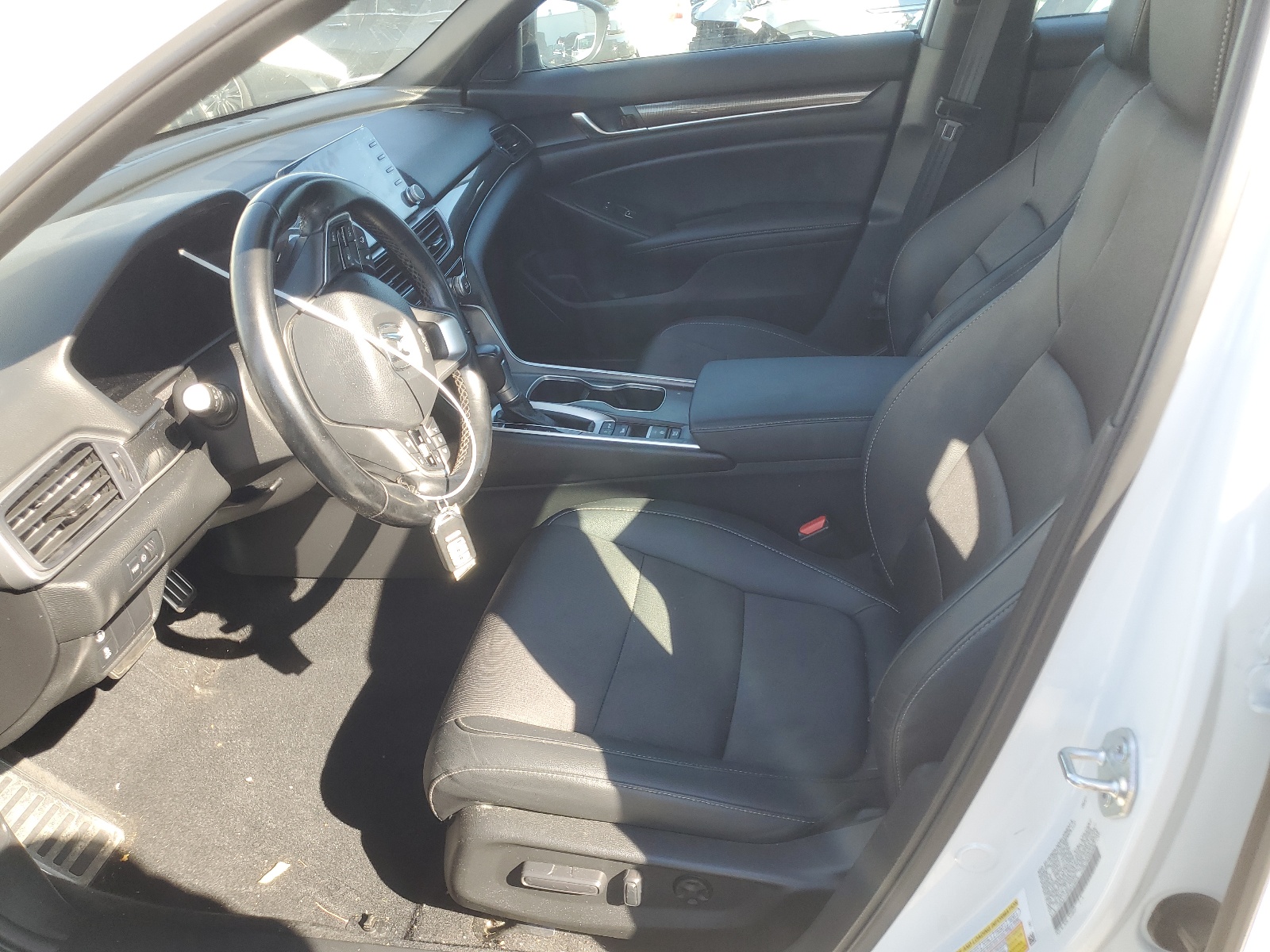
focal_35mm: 26
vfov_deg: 53.1
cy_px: 476
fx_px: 954
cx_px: 635
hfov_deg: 67.3
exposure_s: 1/286
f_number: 1.5
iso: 50
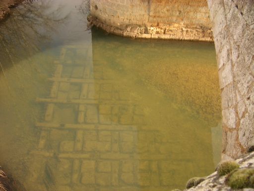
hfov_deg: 52.6
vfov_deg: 40.7
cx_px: 127
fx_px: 257
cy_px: 96
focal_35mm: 35
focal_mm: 5.8
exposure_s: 1/250
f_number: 2.6
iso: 50
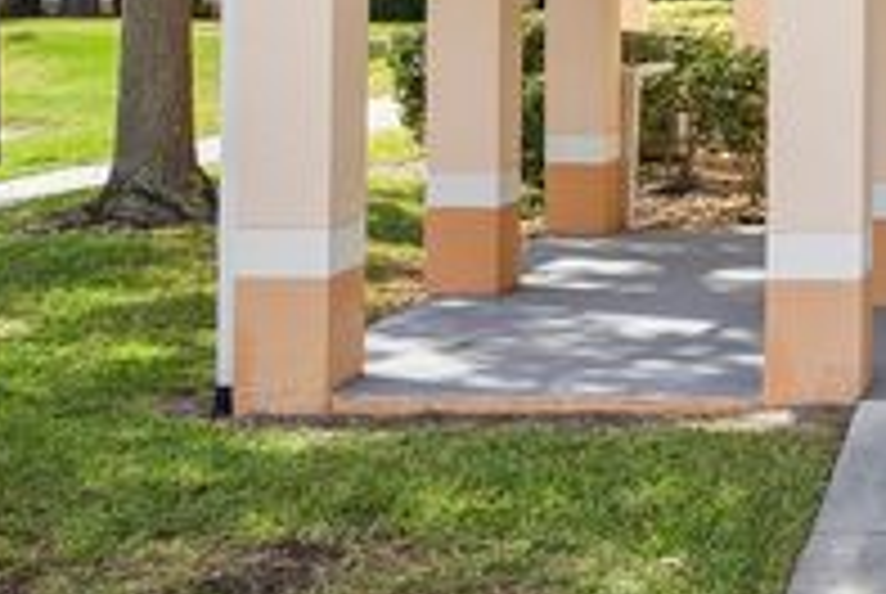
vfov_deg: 18.8
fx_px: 1750
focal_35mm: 71
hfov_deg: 25.5
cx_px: 1061
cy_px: 14
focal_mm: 28
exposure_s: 1/800
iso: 1600
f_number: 8
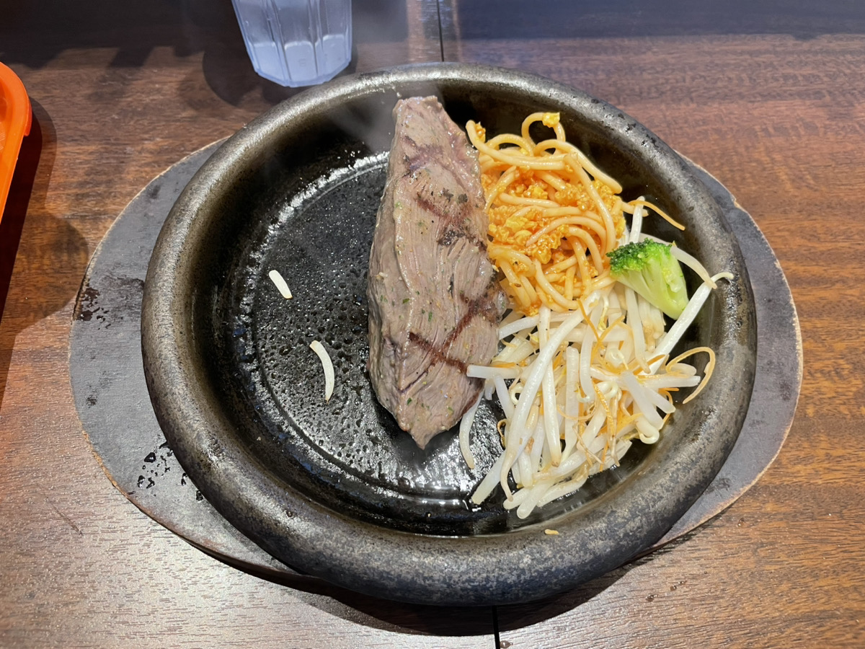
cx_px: 432
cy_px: 324
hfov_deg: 67.3
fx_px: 650
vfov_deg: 53.1
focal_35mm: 26
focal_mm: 4.2
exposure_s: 1/60
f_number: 1.6
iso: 100
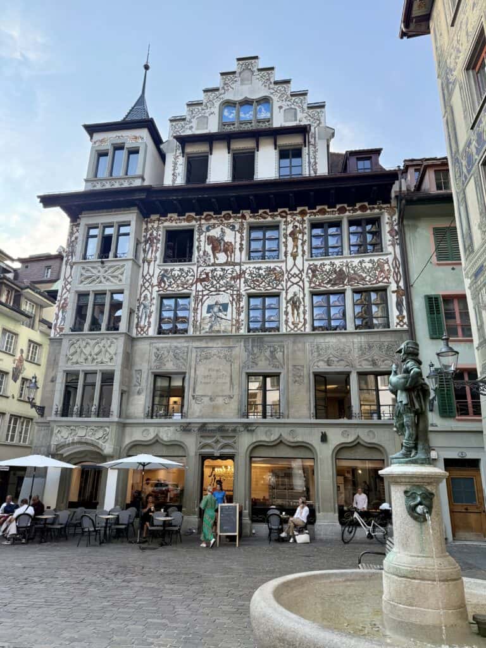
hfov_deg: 56.8
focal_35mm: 24
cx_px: 243
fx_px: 449
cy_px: 324
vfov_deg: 71.6
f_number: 1.78
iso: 100
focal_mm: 6.76
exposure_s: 1/772
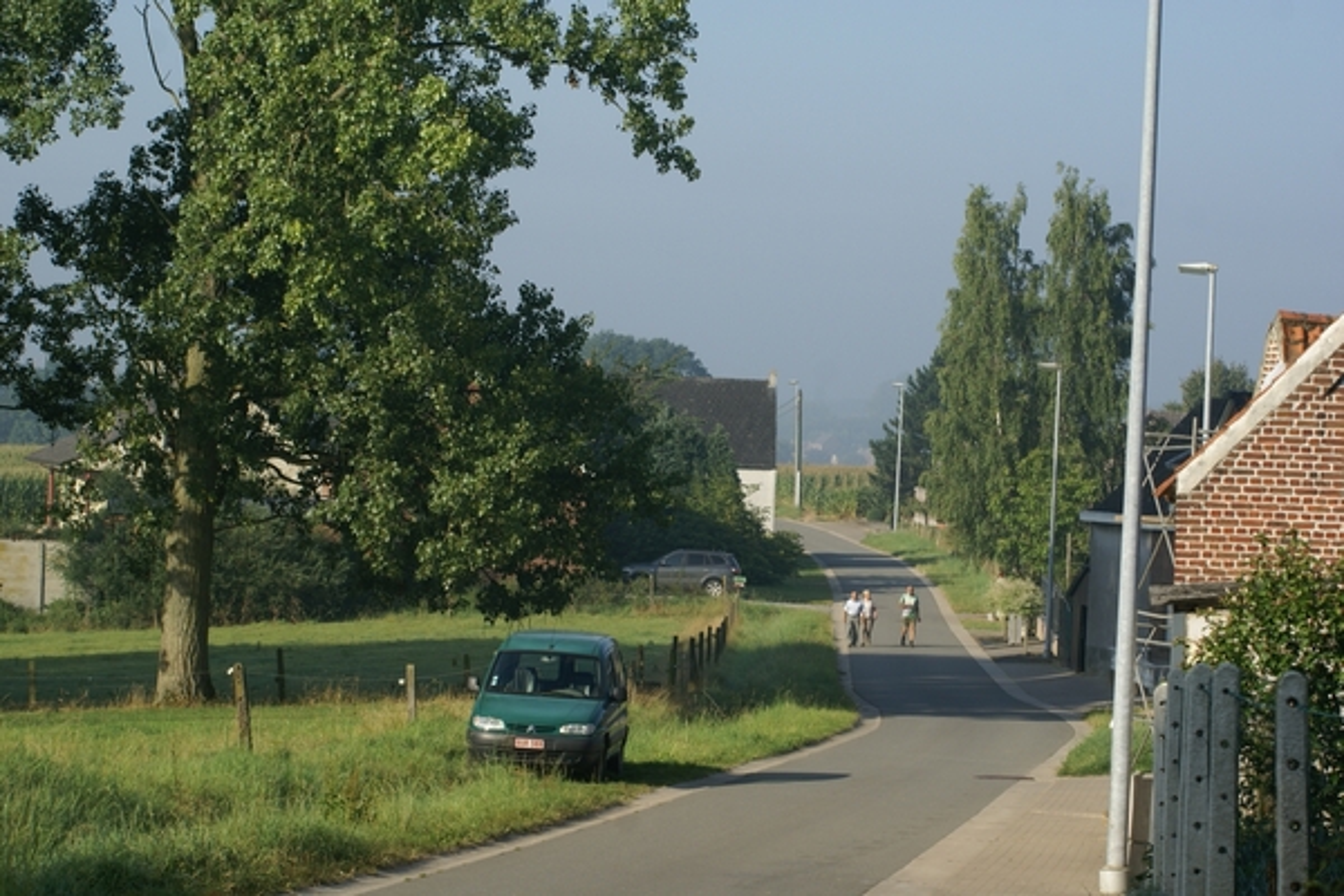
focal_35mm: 120
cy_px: 448
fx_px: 4480
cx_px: 672
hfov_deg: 17.1
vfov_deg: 11.4
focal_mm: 80
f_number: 11
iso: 100
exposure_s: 1/200
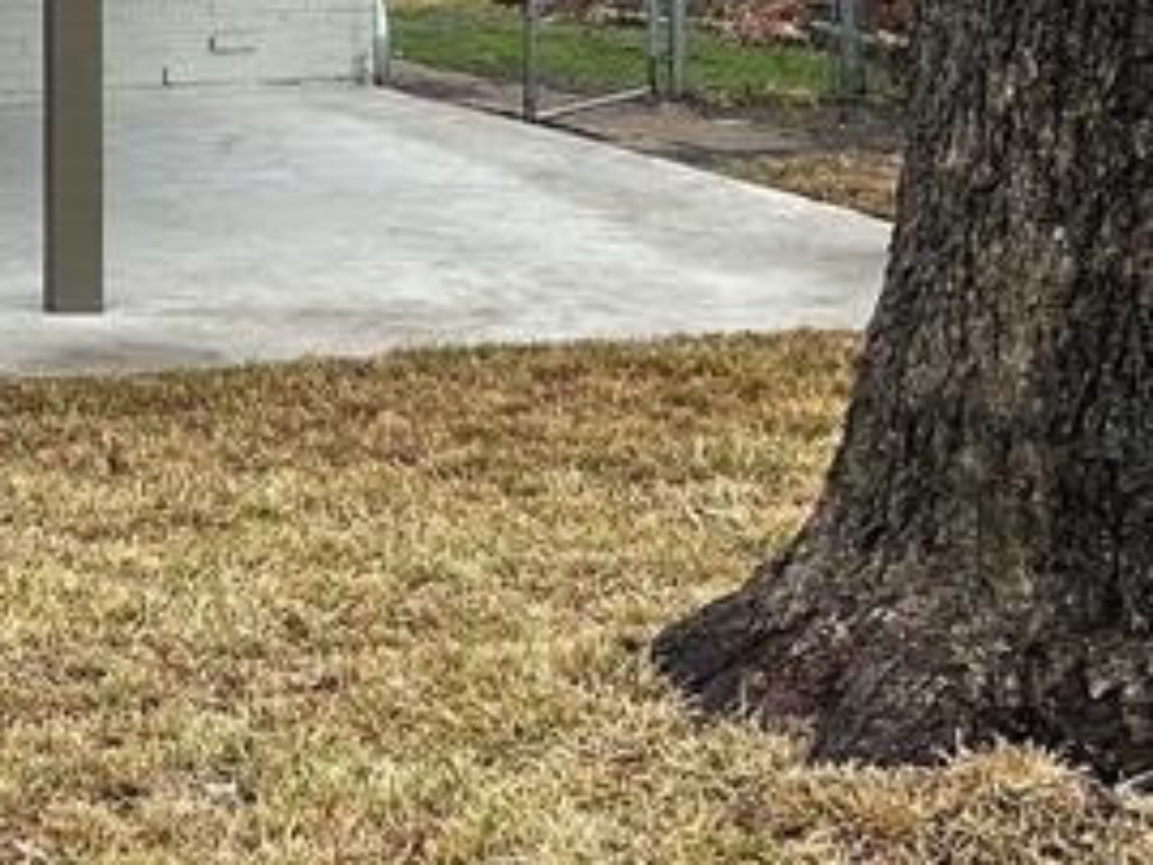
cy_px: -13
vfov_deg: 14.7
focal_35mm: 99
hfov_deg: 18.3
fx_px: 3299
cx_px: -386
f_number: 1.5
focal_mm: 5.7
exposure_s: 1/621
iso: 50
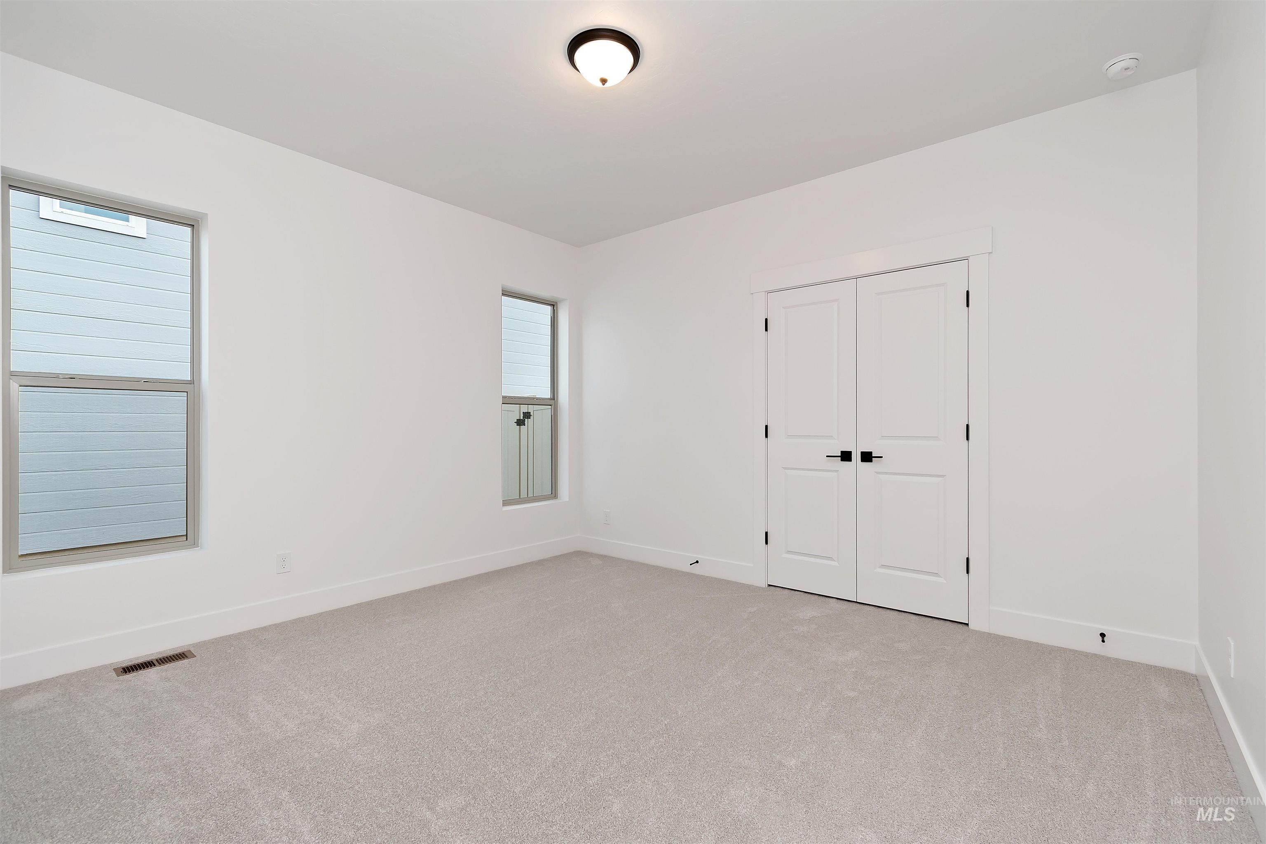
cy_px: 422
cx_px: 633
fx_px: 527
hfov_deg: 100.4
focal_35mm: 15
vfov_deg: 77.3
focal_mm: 10
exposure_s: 1/25
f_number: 6.3
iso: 320
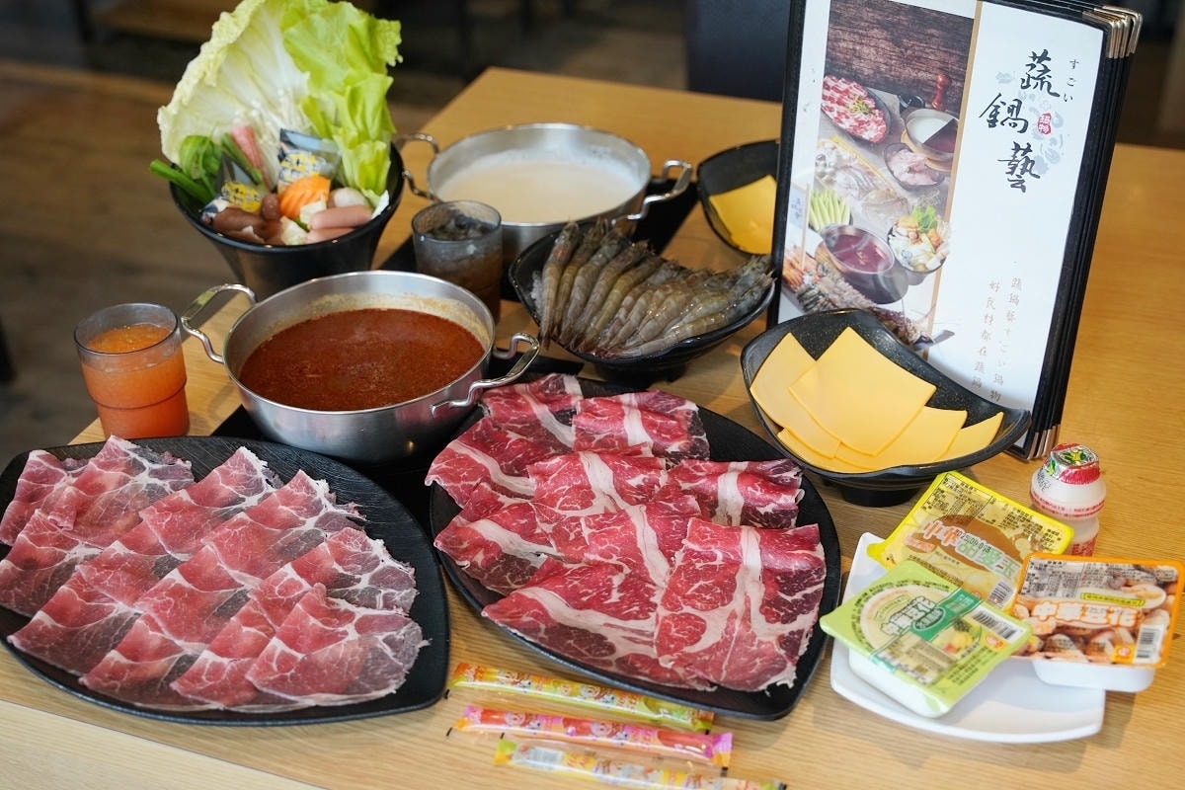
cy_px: 395
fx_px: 1580
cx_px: 592
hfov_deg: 41.1
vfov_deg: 28.1
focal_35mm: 48
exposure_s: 1/160
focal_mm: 48
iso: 1000
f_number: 4
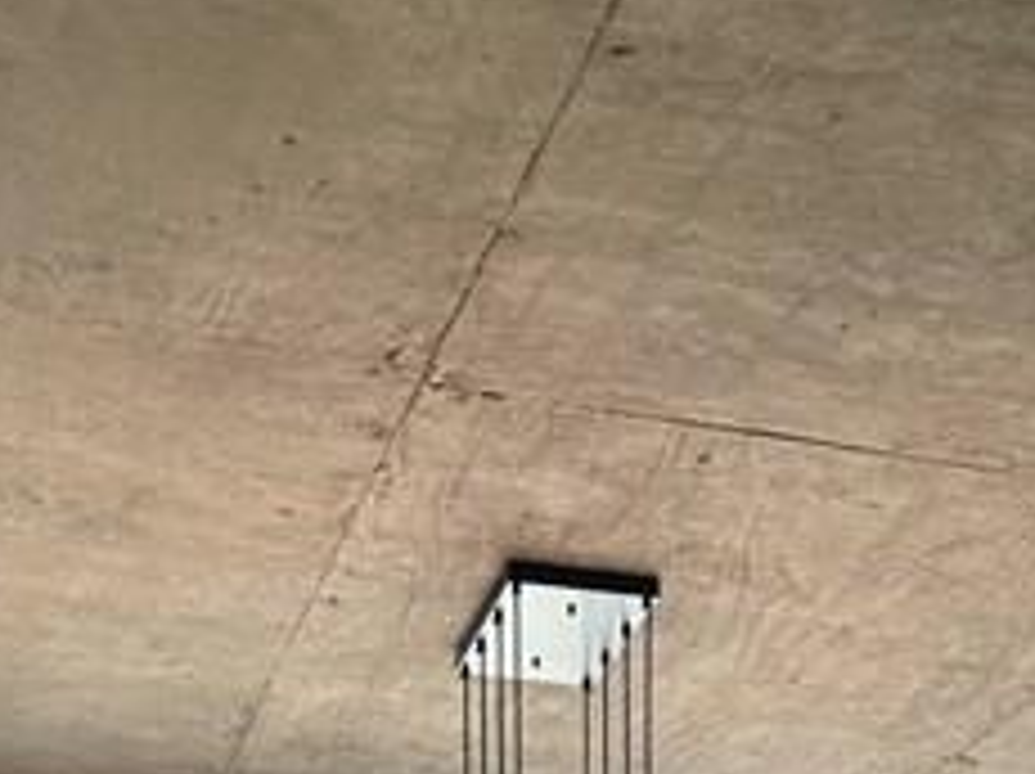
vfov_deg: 12.1
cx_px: 1130
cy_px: 1620
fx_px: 3196
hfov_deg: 17.8
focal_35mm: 107
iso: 80
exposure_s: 1/441
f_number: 1.78
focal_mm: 6.86
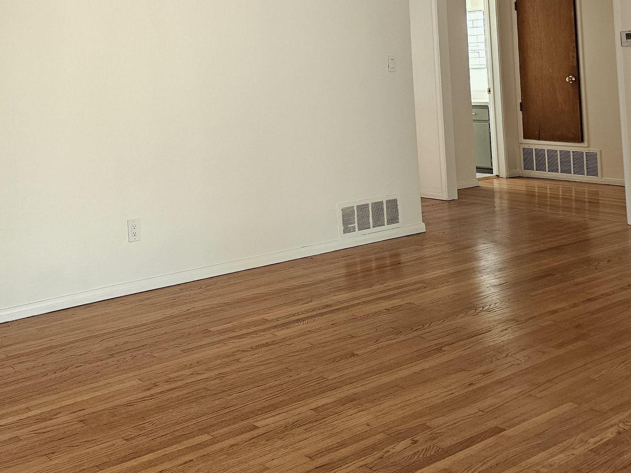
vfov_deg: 32.1
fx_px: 784
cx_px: 116
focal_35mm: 43
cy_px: 56
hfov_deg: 41.7
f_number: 1.7
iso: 160
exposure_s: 1/120
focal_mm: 6.3
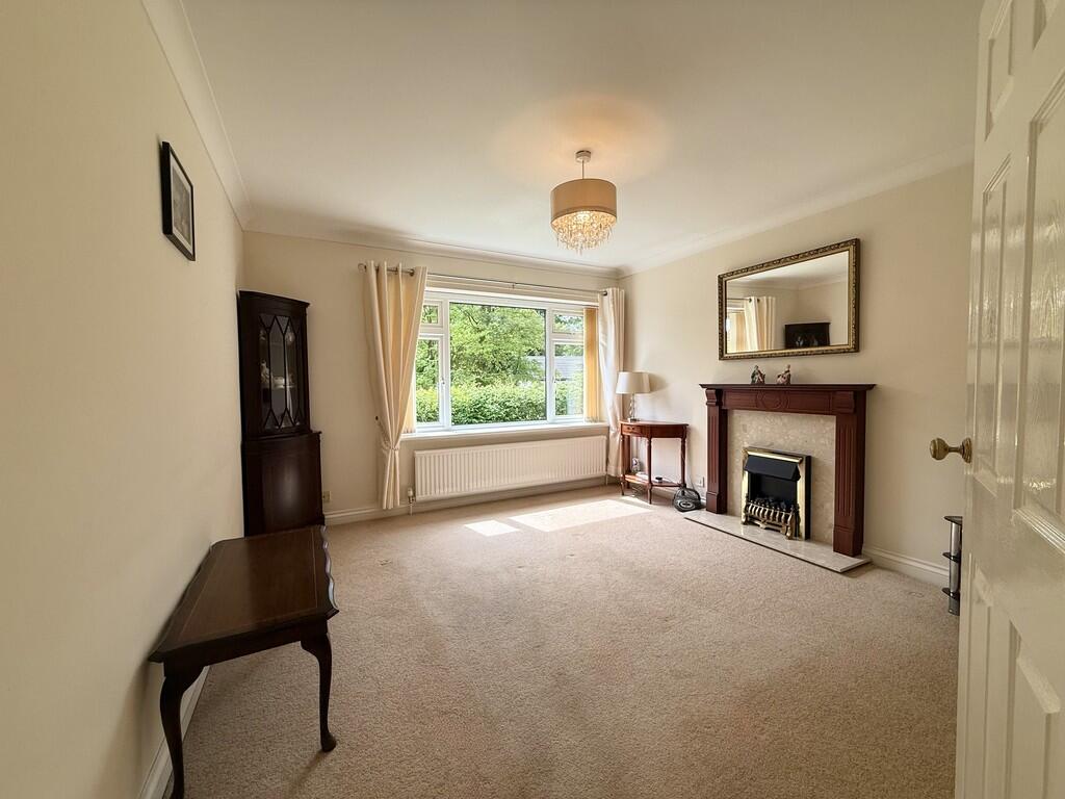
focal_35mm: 14
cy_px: 400
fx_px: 431
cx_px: 532
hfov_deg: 102.1
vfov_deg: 85.7
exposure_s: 1/249
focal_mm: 2.22
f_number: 2.2
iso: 50
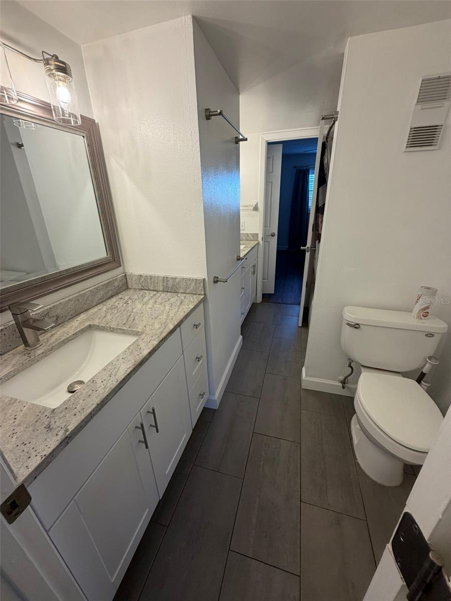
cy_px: 300
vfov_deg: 102.1
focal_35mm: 14
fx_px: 243
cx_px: 226
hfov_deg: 85.7
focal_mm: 2.22
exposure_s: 1/120
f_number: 2.2
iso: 125
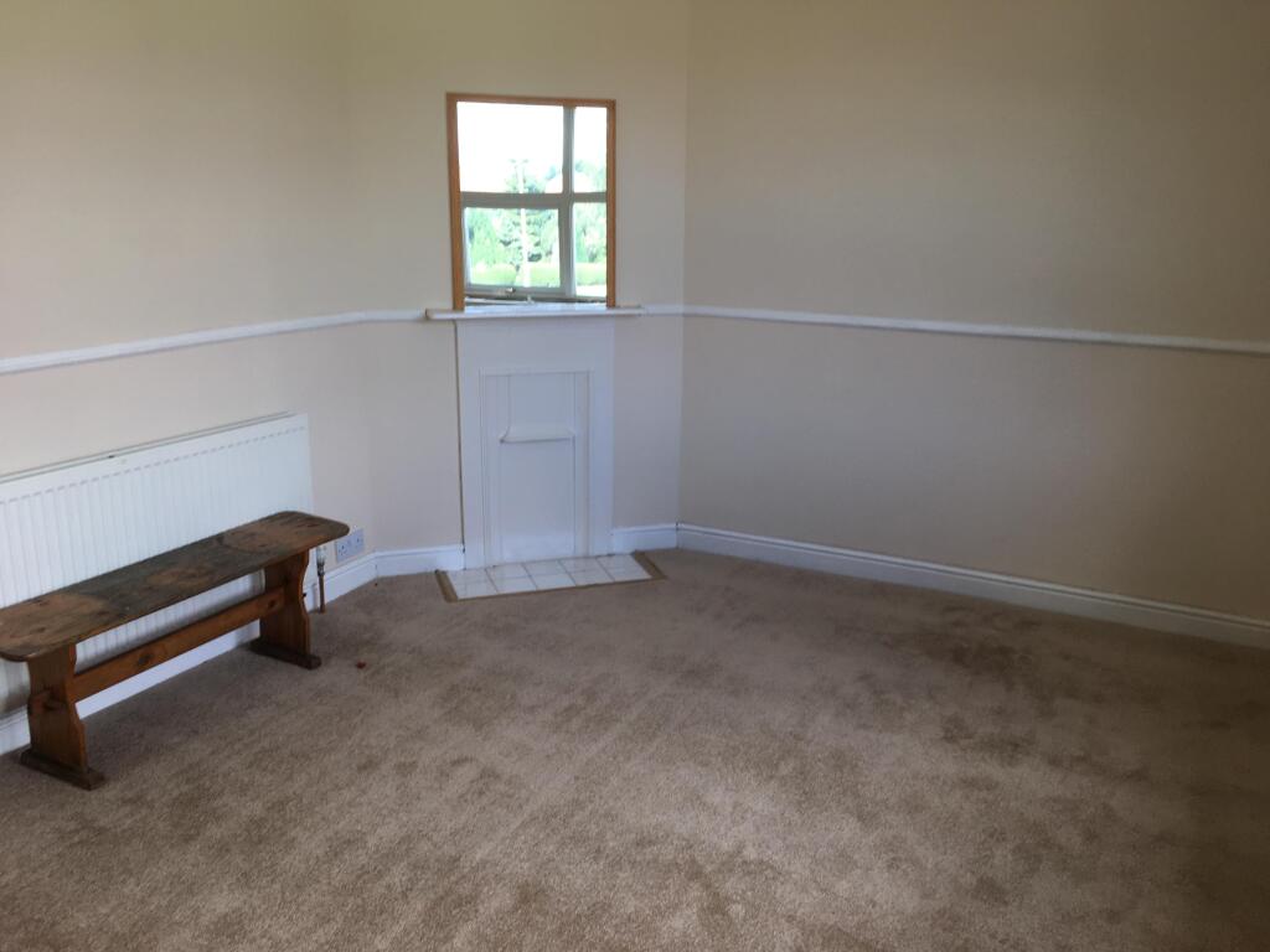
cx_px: 635
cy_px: 476
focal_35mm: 29
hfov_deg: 61.7
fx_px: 1064
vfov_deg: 48.2
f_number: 2.2
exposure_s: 1/100
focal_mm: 4.15
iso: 25
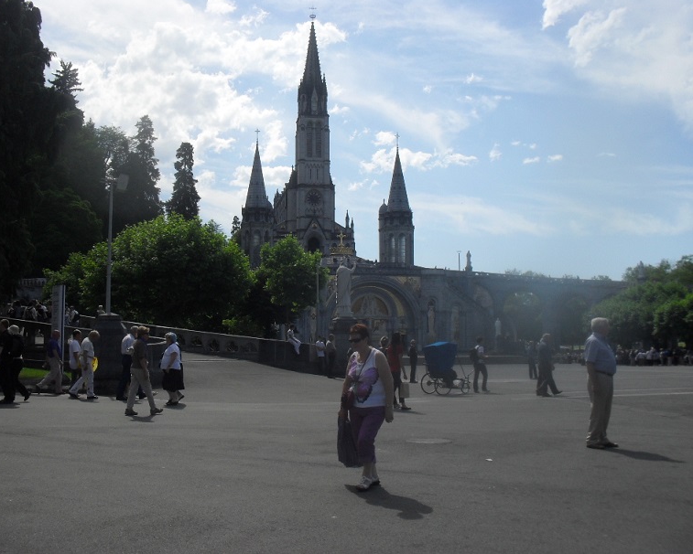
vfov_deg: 40.1
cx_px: 337
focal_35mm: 37
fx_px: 759
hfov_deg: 49.1
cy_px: 274
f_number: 8.4
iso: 100
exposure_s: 1/350
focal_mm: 6.3
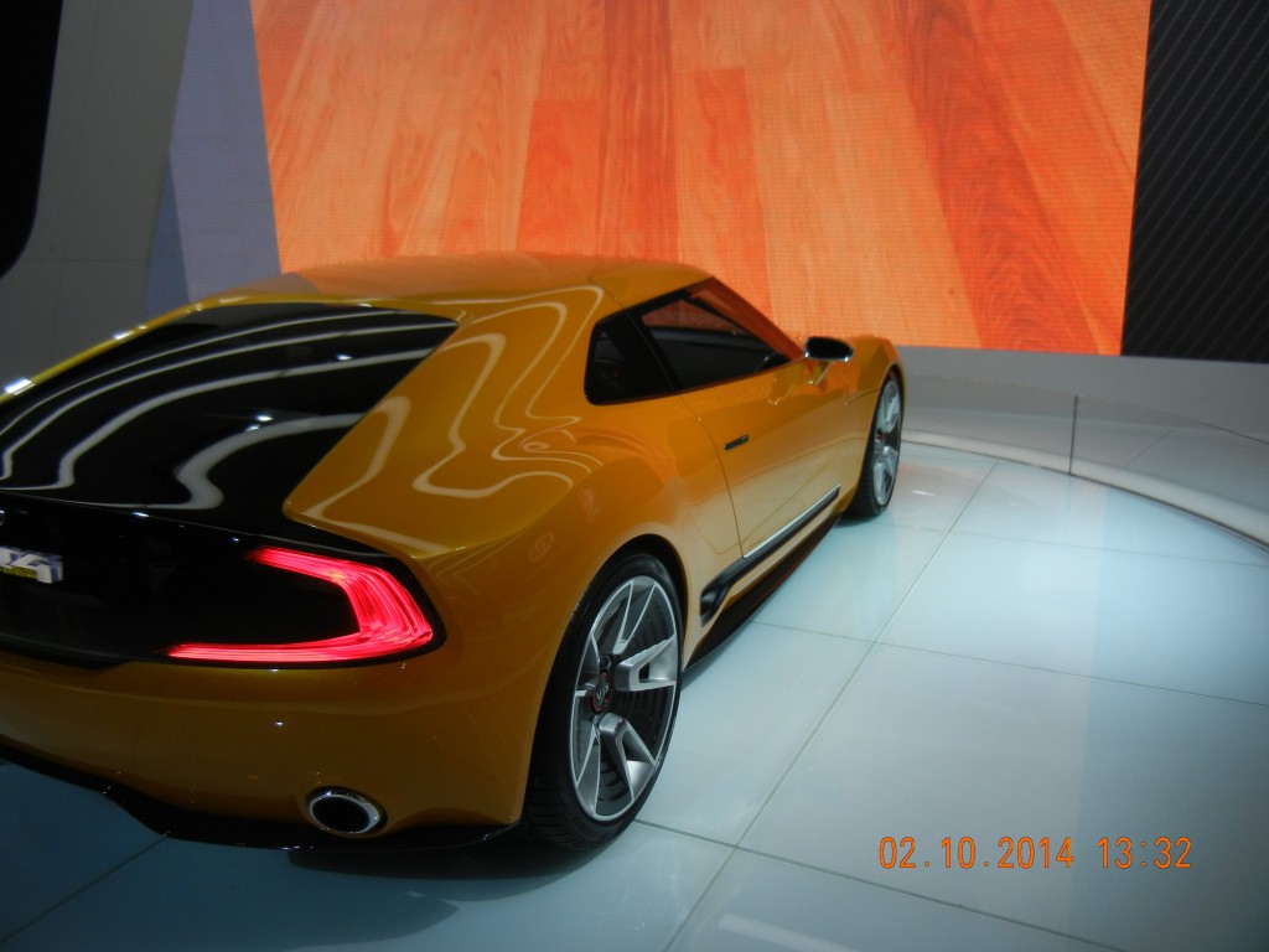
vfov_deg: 46.8
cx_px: 634
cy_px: 476
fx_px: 1100
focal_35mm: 30
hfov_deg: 60.0
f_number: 3.5
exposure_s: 1/382
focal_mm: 5.4
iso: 160
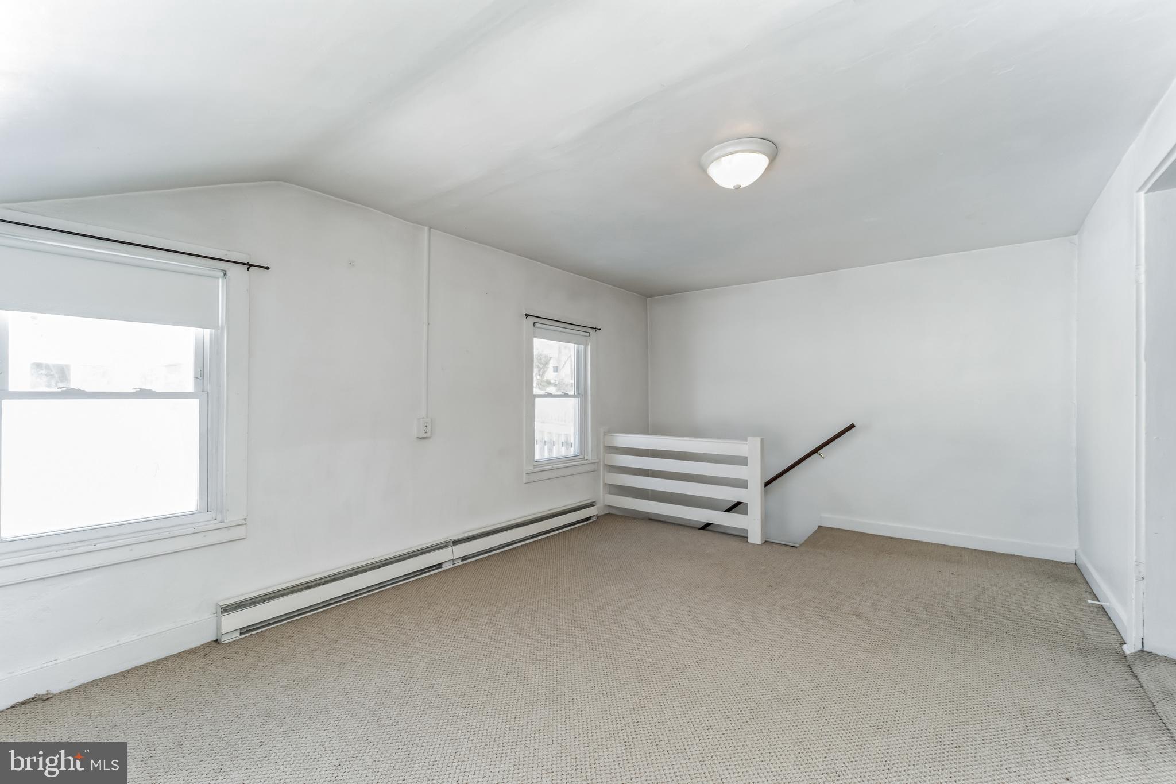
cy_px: 392
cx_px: 588
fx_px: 457
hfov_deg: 104.3
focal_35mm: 14
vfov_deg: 81.2
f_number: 5
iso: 500
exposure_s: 1/80
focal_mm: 14
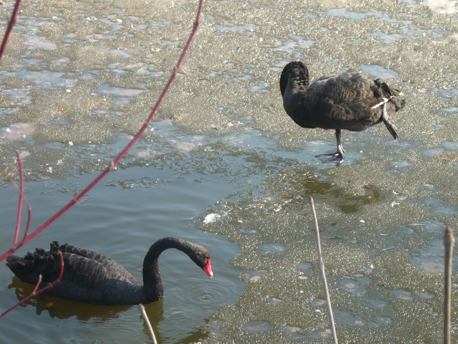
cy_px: 172
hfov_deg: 19.6
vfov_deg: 14.8
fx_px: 1323
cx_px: 229
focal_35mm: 100
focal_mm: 16.5
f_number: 5.1
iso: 125
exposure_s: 1/125
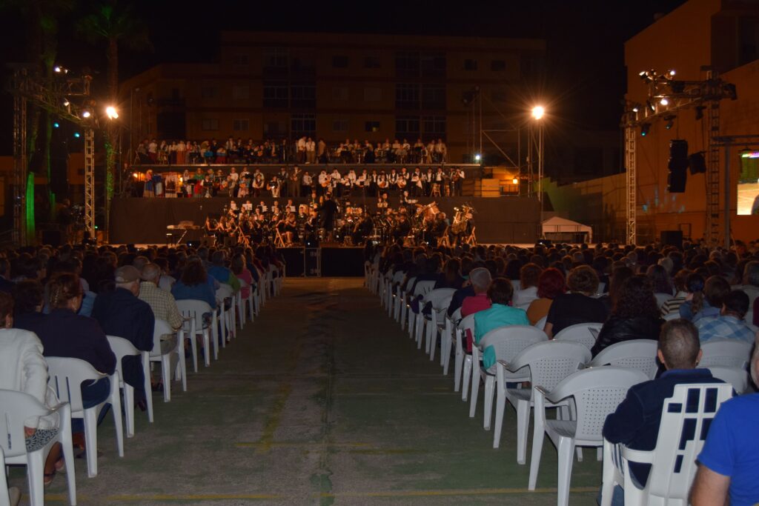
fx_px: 759
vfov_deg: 36.9
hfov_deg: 53.1
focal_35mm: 36
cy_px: 253
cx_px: 380
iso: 800
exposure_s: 1/60
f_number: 4
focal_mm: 24
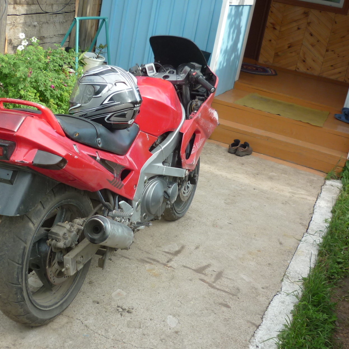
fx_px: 548
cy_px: 160
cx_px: 139
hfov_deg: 35.2
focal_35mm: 48
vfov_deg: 35.3
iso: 80
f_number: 2.8
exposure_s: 1/250
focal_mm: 5.5
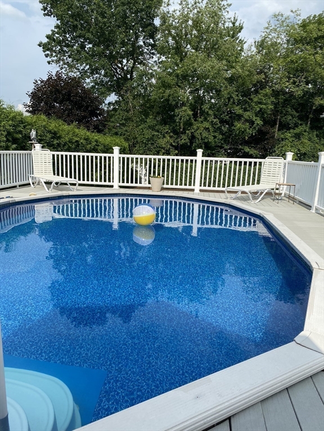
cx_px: 162
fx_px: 324
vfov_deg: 67.3
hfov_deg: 53.1
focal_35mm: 26
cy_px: 216
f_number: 1.8
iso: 32
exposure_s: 1/3205
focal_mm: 4.25
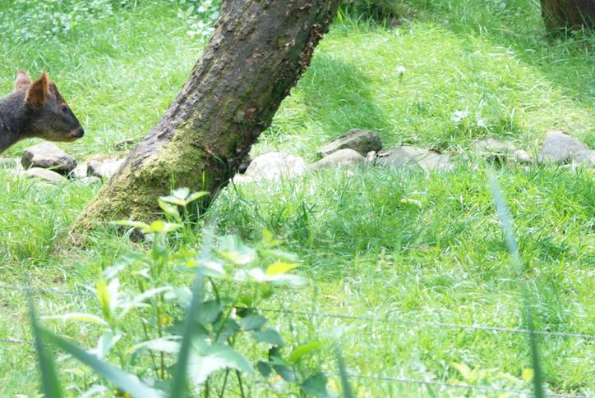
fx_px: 3840
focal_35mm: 232
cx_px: 447
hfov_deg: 8.8
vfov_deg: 5.9
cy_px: -1
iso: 200
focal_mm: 70
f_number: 4
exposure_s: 1/125
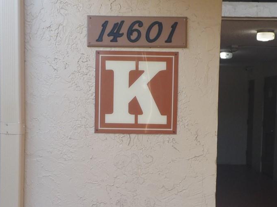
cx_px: 130
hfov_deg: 30.3
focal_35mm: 64
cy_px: 154
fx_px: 512
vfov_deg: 22.7
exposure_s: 1/60
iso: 100
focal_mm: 4.8
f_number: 2.8
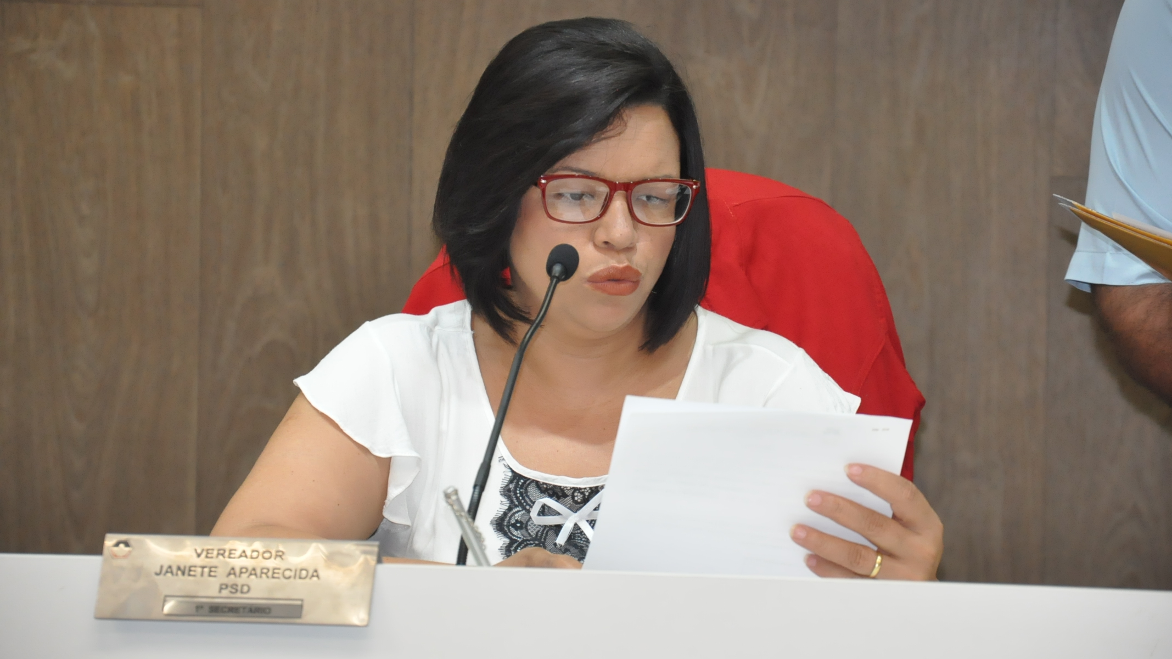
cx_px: 588
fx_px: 5144
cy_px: 300
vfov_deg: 7.3
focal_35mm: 166
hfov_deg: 13.0
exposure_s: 1/100
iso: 2000
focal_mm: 105
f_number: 5.6
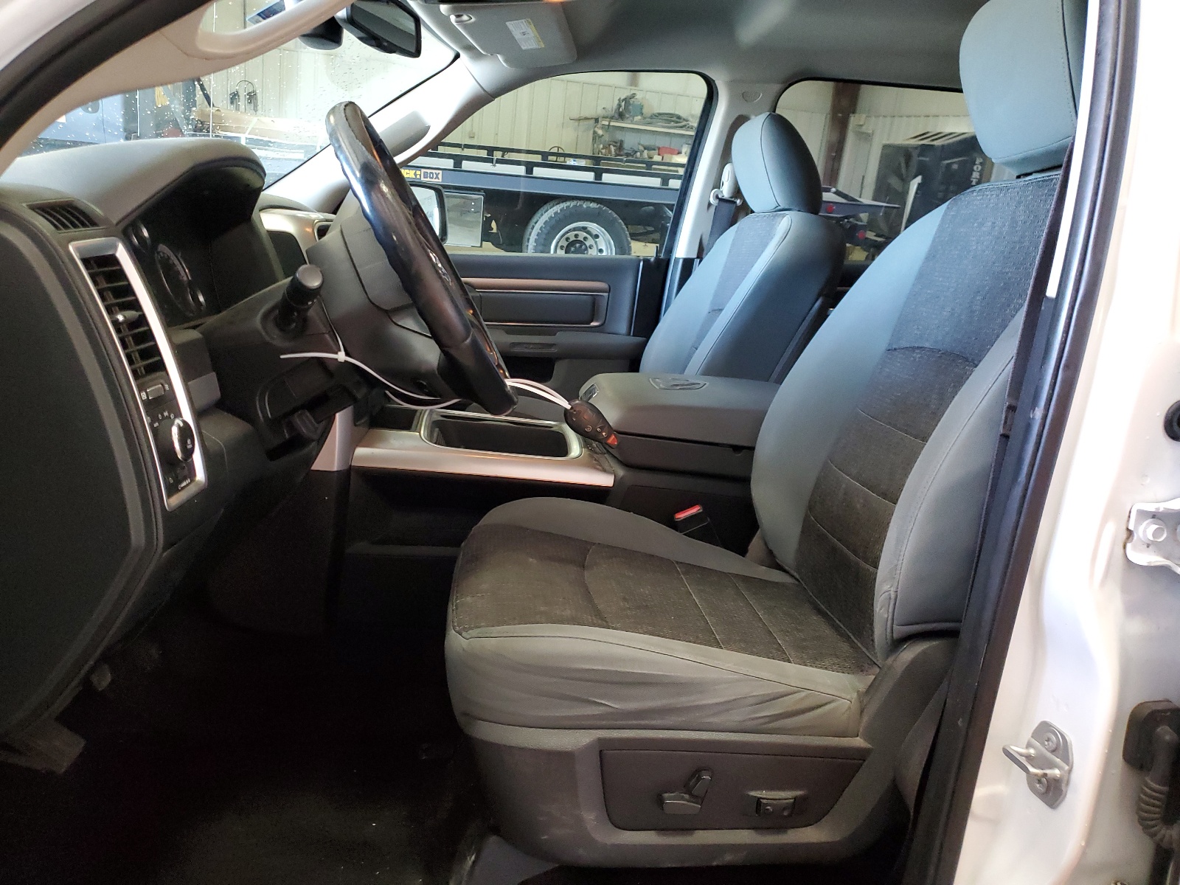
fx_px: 886
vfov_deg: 53.1
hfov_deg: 67.3
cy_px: 442
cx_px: 590
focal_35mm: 26
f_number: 1.5
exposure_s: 1/60.2
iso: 391
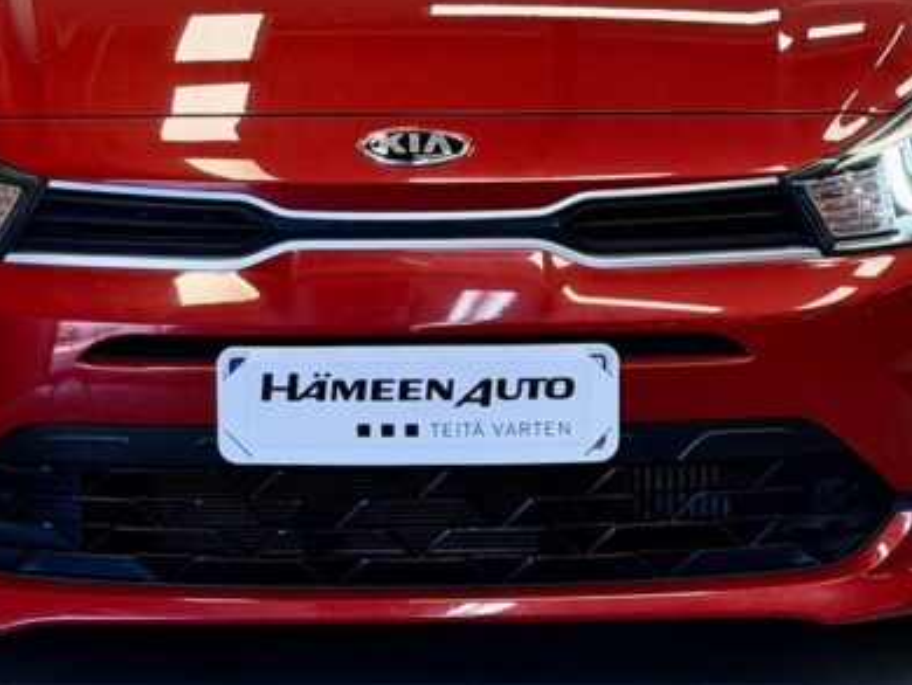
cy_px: 175
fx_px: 3322
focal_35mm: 126
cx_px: 428
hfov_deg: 15.6
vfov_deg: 11.7
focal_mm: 6.76
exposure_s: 1/205
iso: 160
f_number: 1.78
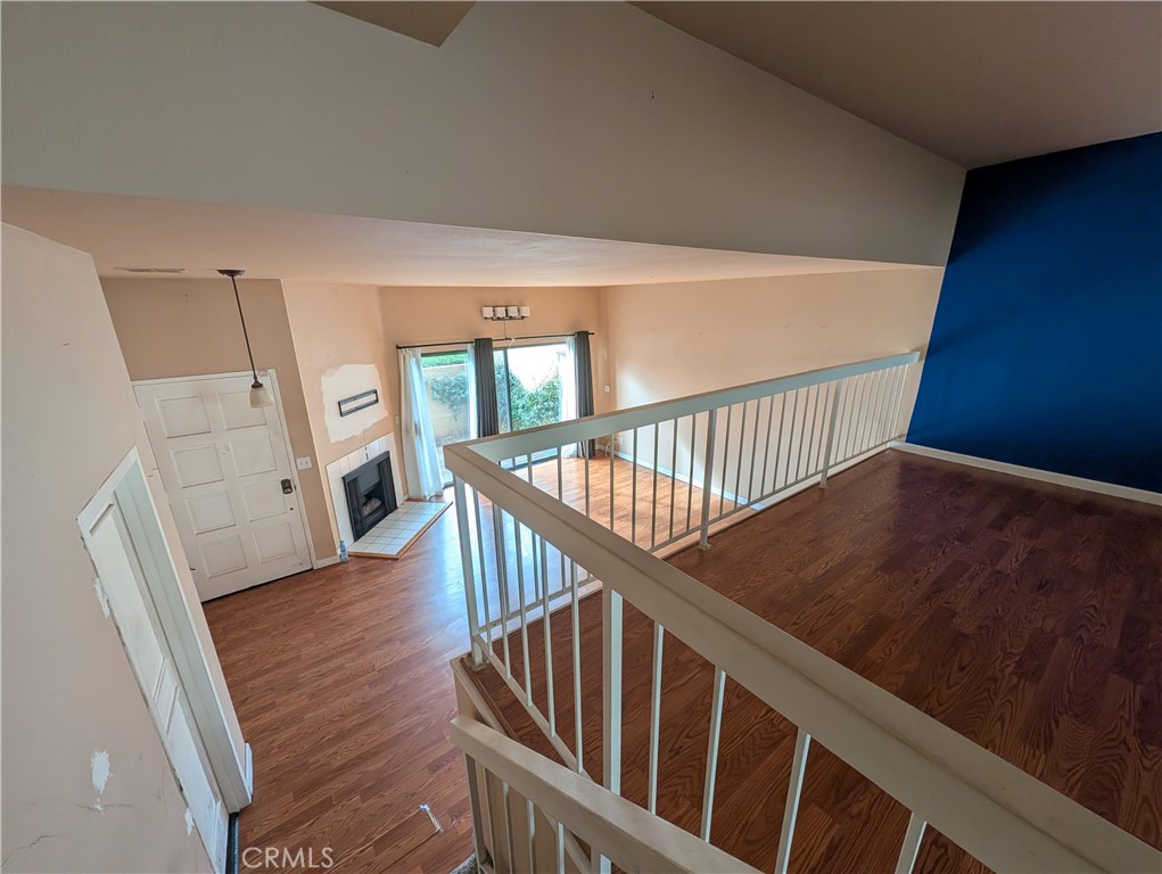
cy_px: 437
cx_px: 581
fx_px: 403
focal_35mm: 12
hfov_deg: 110.5
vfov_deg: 94.6
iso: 67
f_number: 1.7
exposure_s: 1/82.6
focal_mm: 2.02
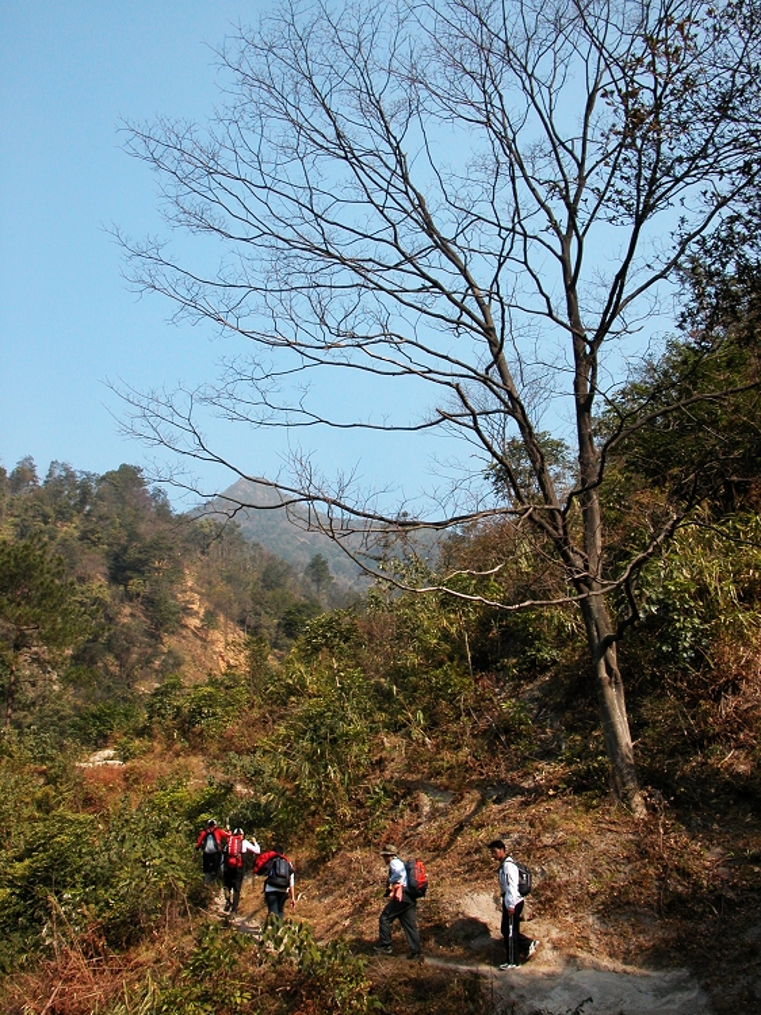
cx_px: 380
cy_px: 508
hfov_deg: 40.7
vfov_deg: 52.6
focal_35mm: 35
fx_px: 1027
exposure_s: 1/224
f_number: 4.5
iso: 100
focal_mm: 8.9
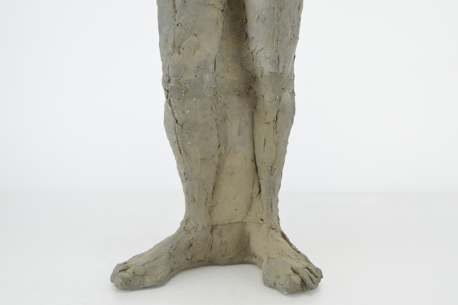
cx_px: 229
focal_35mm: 63
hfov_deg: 31.9
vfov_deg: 21.6
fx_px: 802
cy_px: 152
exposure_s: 1/125
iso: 800
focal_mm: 42
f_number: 5.6
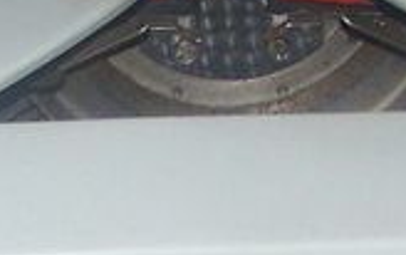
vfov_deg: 5.3
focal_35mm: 245
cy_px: 376
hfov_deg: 8.5
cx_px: 67
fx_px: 2715
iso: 140
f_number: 2.8
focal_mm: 6.3
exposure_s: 1/60
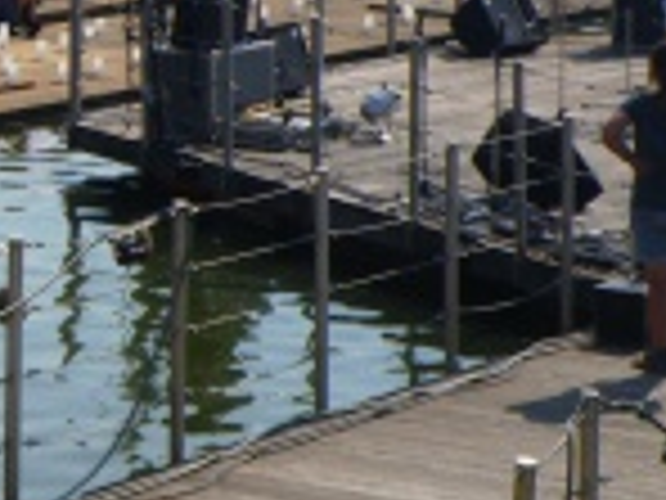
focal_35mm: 188
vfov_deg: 7.8
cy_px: -131
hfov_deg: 10.4
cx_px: -81
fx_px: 3617
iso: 50
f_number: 5.5
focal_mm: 11.1
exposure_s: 1/320
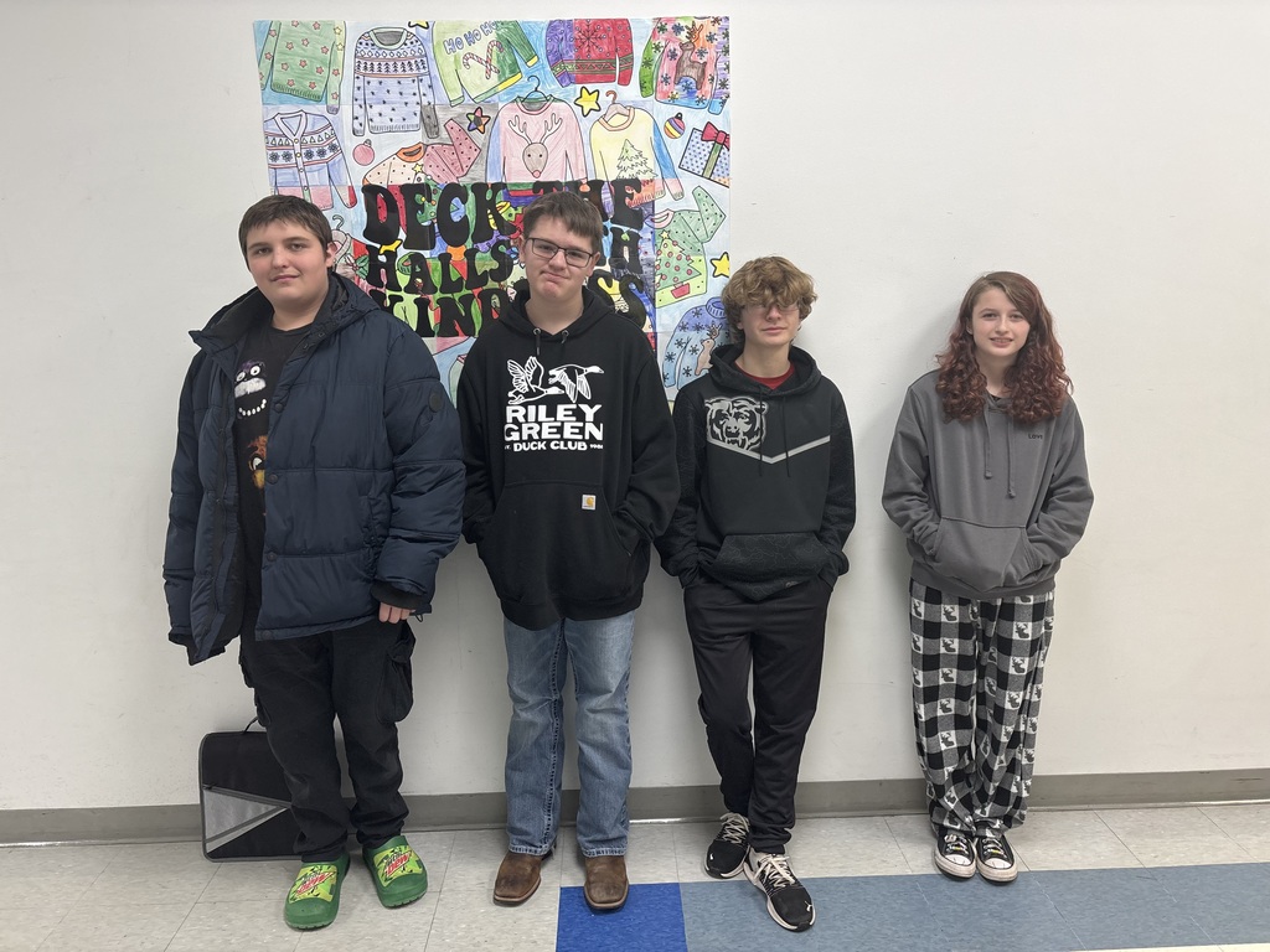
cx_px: 635
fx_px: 954
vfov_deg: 53.1
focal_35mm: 26
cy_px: 476
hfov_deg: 67.3
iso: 80
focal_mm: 5.96
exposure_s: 1/60
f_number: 1.6
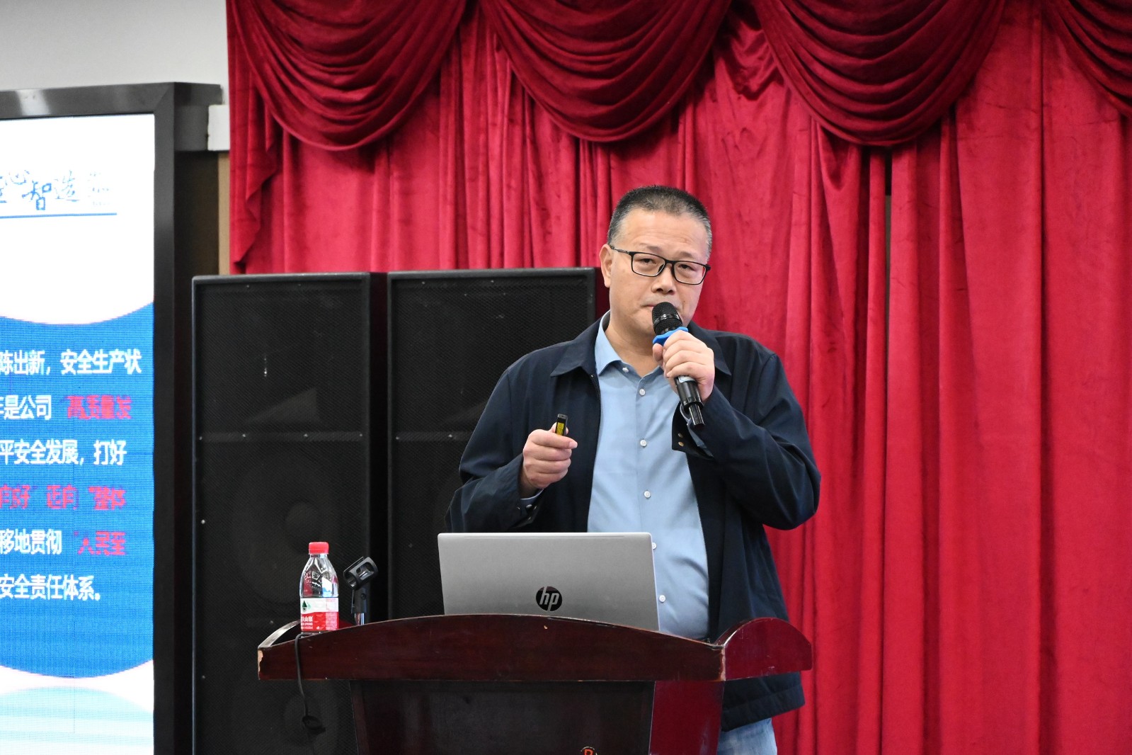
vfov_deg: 6.5
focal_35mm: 210
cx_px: 566
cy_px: 378
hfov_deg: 9.8
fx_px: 6603
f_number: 6.3
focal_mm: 140
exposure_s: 1/125
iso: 7200
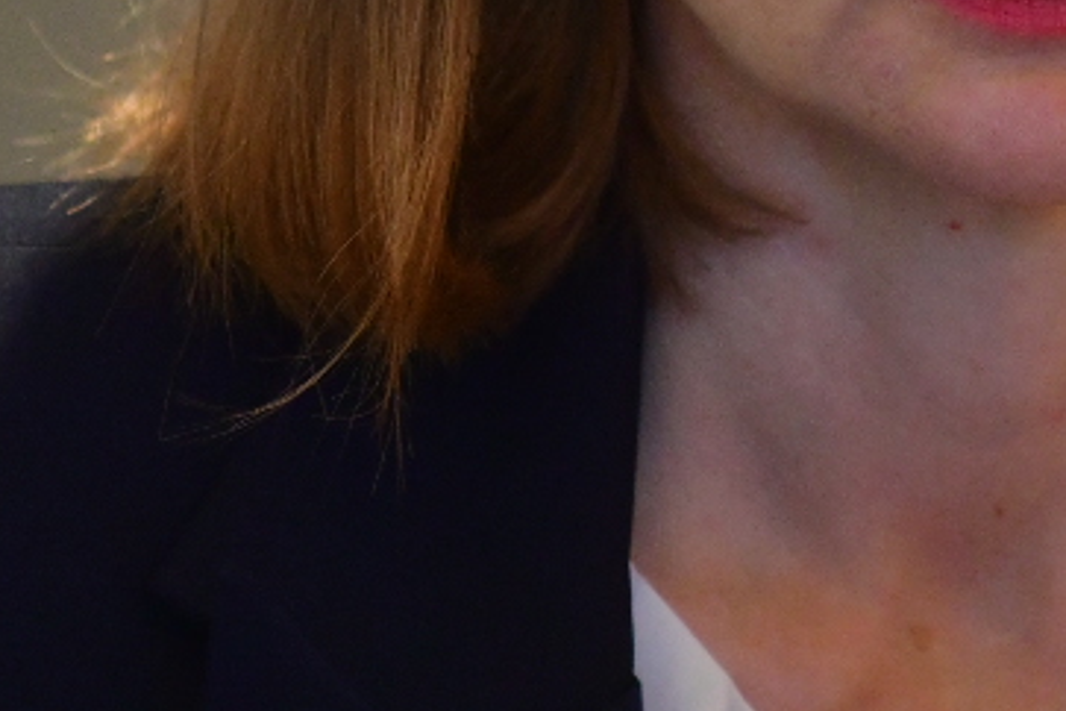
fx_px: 26441
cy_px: -182
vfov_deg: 1.5
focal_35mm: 893
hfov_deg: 2.3
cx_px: 1072
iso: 1250
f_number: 2.8
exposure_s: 1/125
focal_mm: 200
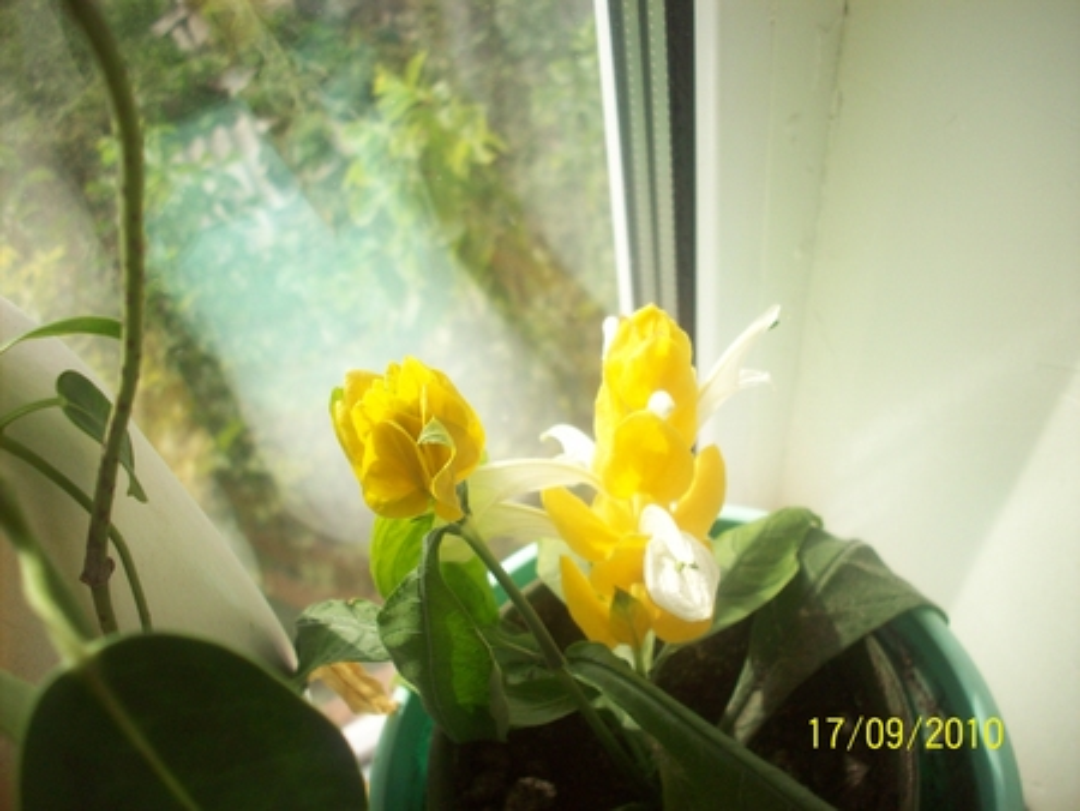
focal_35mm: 37
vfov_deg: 38.7
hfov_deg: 50.1
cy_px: 406
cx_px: 540
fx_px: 1155
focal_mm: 6.2
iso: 80
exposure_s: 1/392
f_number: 2.8
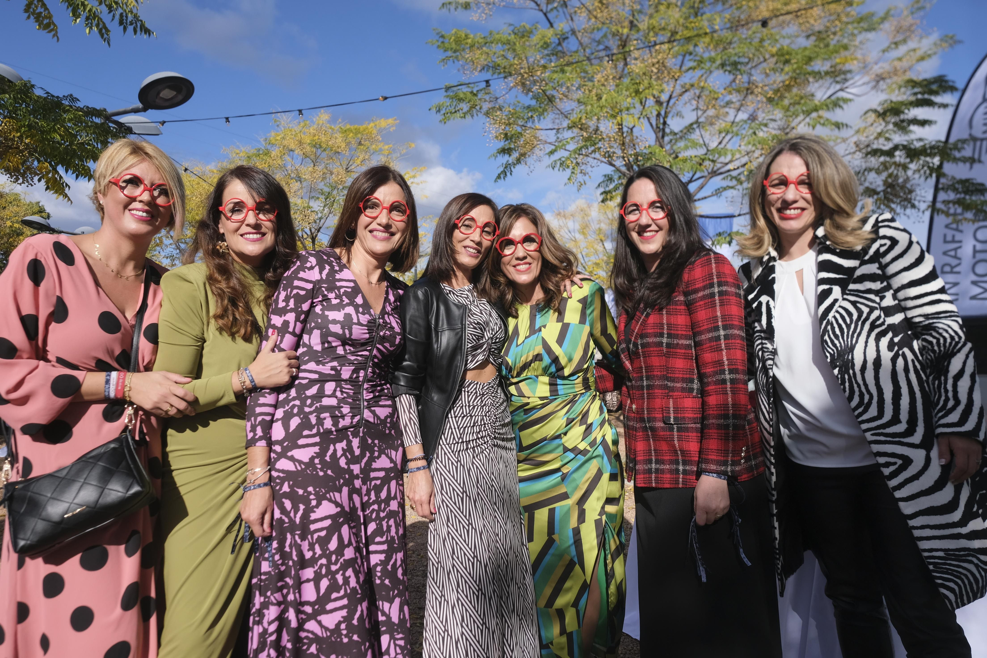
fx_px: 658
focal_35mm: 24
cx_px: 494
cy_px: 329
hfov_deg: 73.7
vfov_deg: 53.1
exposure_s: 1/1600
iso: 400
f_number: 5.6
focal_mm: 16
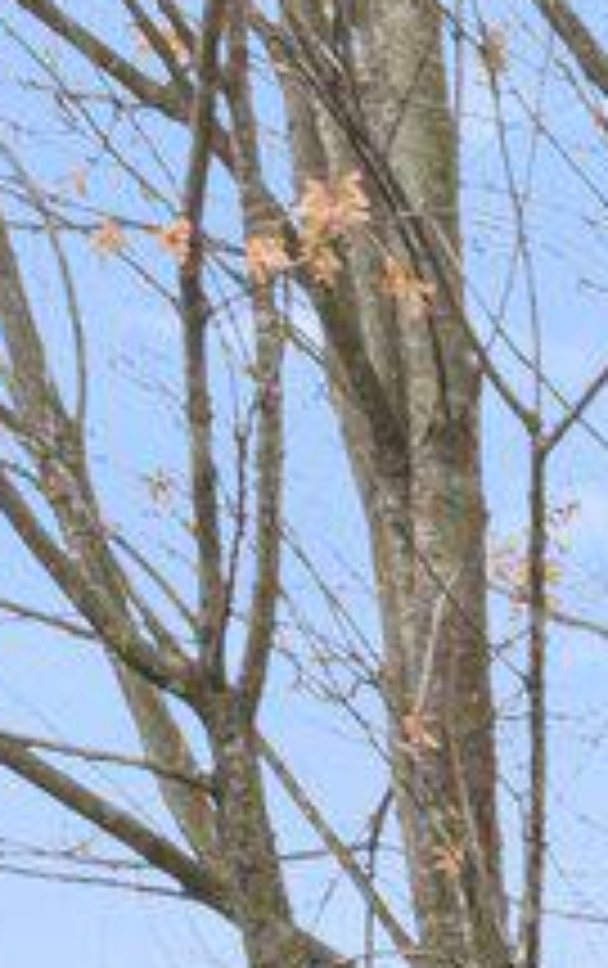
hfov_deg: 3.9
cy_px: 2443
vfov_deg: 6.4
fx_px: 8191
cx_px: 2743
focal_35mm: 310
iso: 320
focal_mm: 32
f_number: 11
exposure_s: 1/40
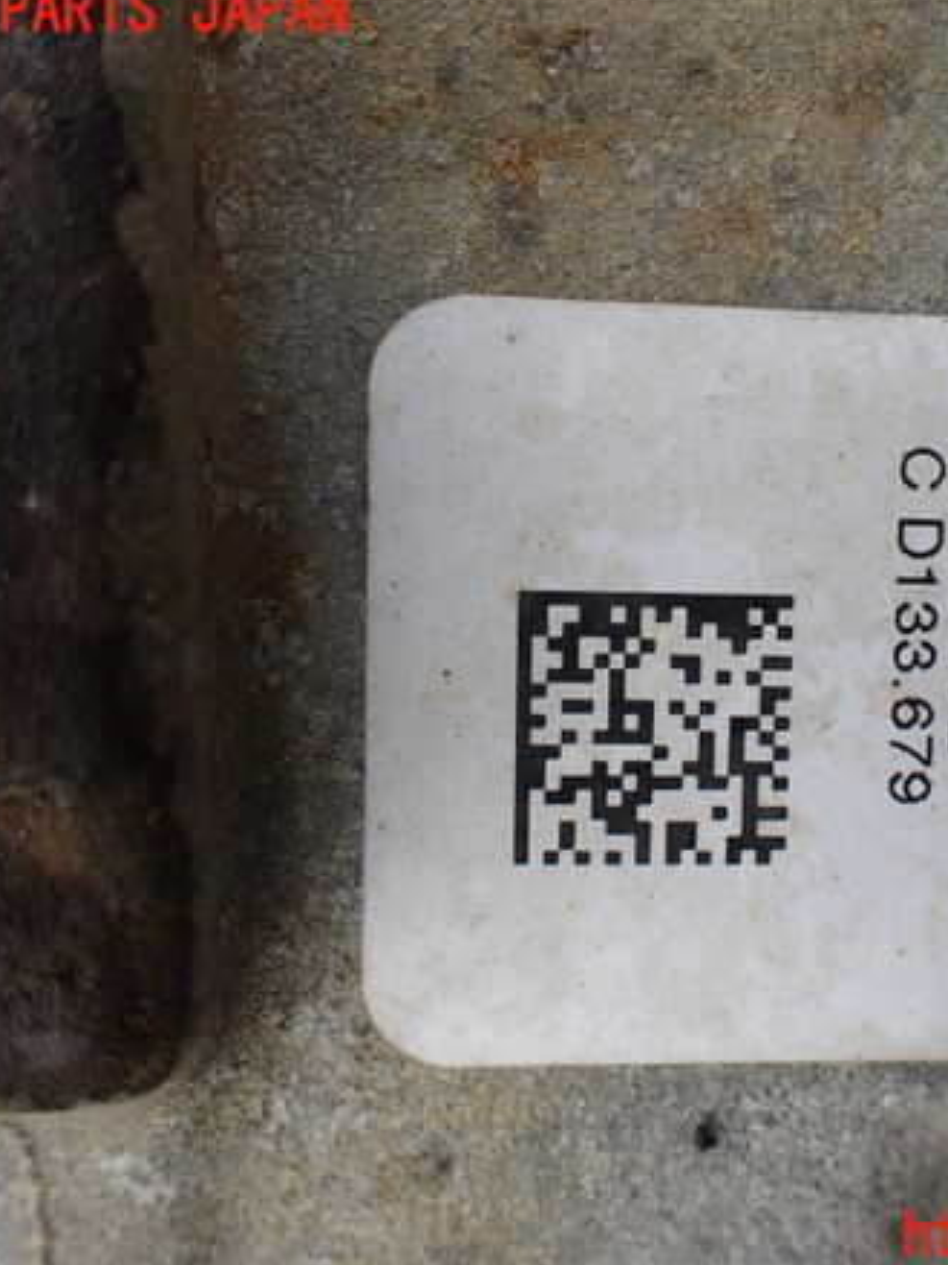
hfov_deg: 34.5
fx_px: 1498
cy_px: 625
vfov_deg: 45.8
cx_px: 689
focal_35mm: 41
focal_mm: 5.4
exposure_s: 1/200
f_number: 3.2
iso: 100
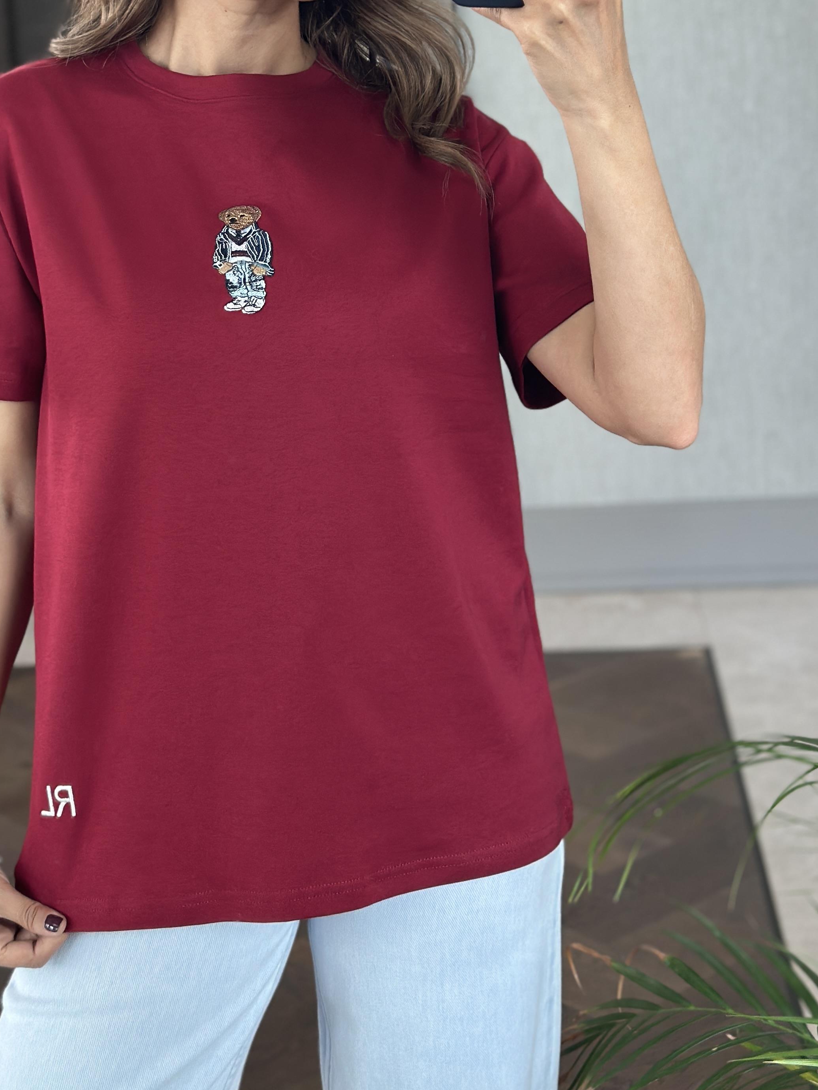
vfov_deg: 27.5
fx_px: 2205
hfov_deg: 20.9
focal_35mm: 70
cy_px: 315
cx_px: 269
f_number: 1.78
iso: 160
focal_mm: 6.86
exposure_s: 1/60
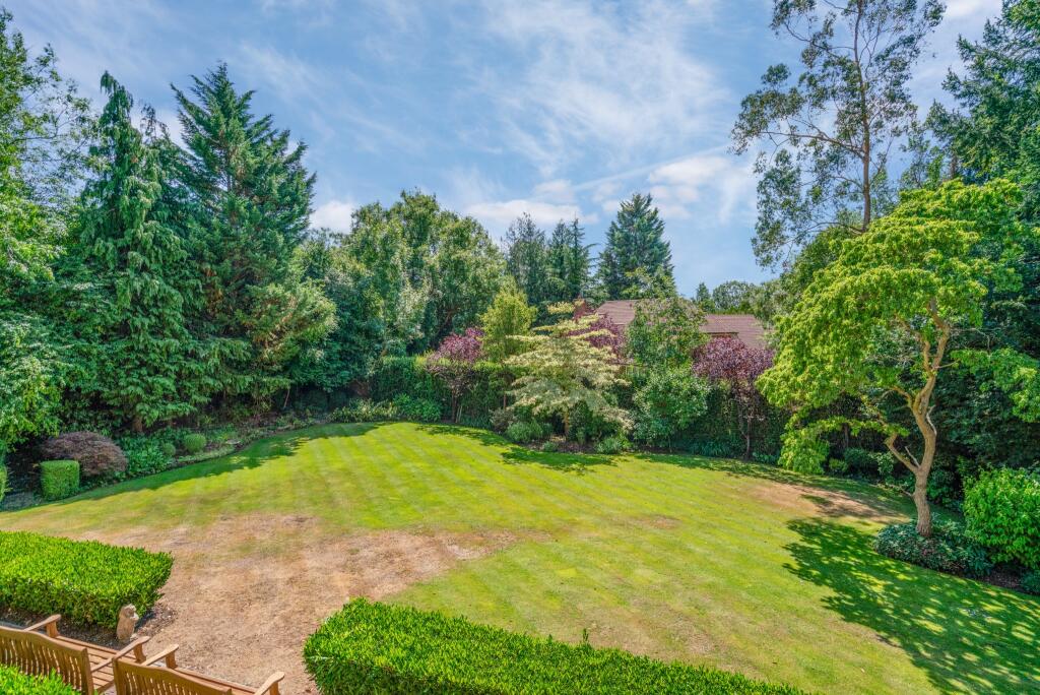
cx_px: 520
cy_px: 348
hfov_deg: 93.2
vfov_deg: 70.5
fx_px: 491
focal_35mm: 17
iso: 640
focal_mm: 17
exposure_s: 1/2500
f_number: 5.6
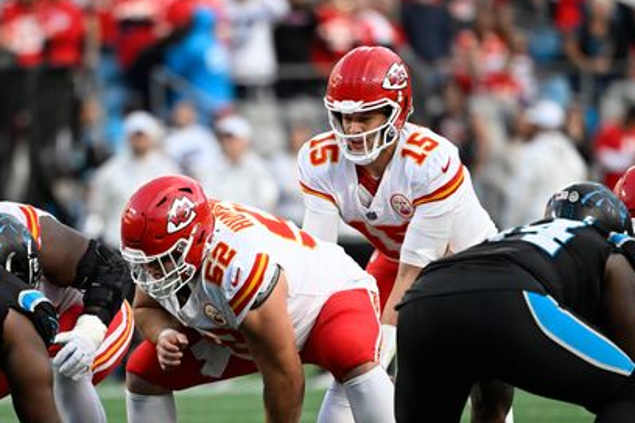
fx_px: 10371
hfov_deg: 3.5
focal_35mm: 588
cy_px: 288
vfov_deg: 2.3
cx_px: 249
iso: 4000
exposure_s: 1/4000
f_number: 4
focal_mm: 400
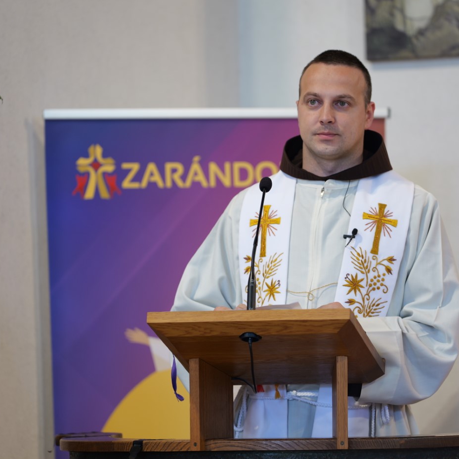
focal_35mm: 228
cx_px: 244
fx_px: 3420
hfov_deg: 7.7
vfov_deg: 7.7
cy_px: 229
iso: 400
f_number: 2.8
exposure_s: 1/40
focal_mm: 178
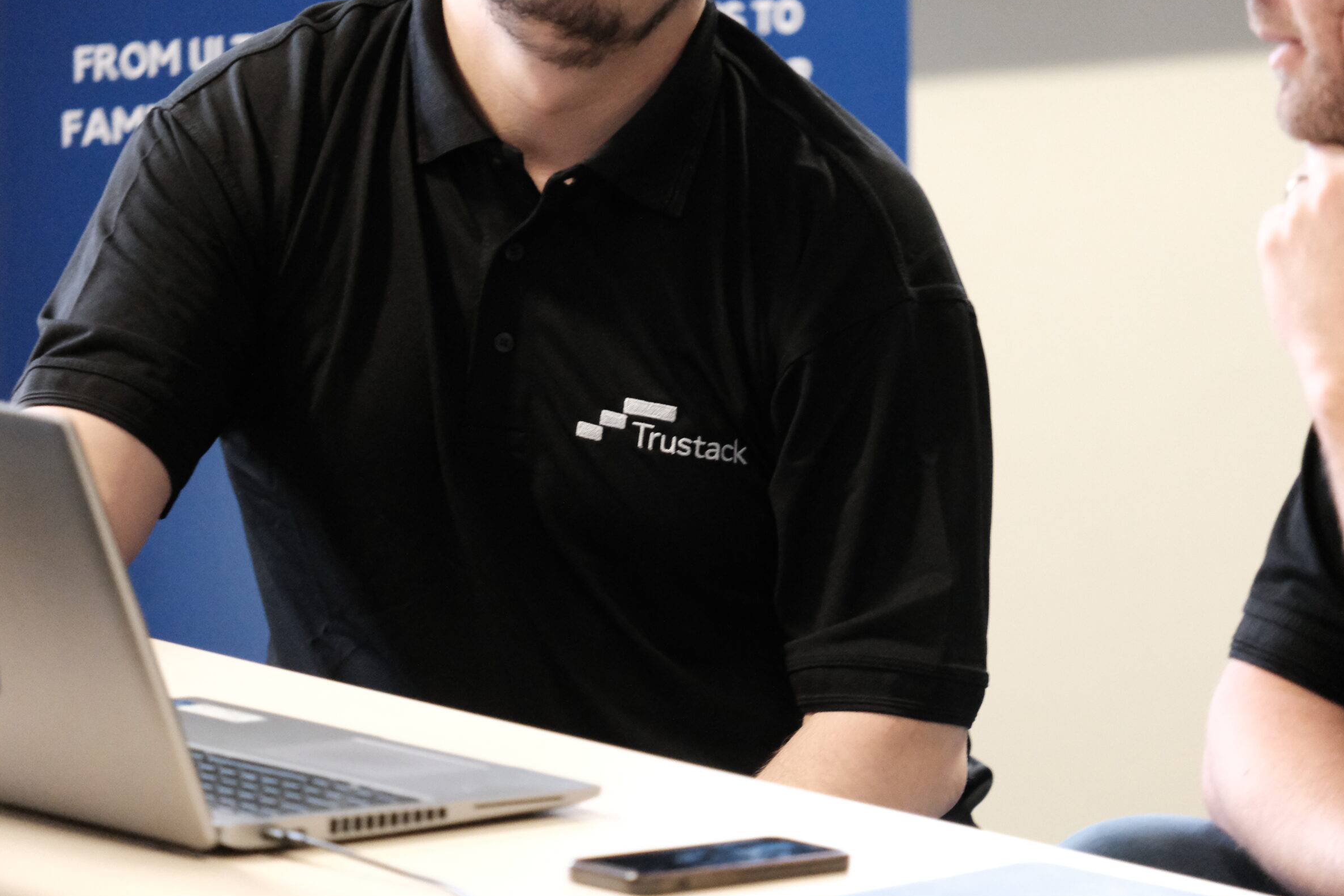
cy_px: 443
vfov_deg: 4.4
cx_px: 700
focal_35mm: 309
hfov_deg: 6.7
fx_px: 11535
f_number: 4.8
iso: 10000
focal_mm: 190.3
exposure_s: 1/250
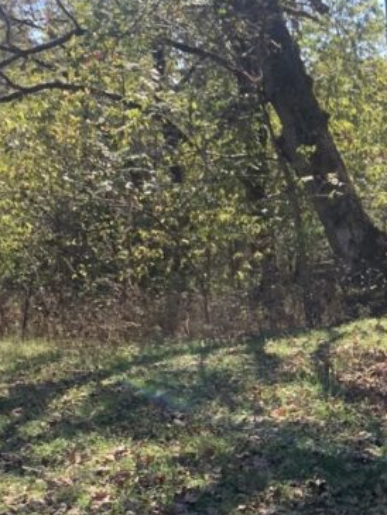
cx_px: 484
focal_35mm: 73
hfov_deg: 18.9
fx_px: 1088
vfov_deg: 26.5
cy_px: 347
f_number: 1.8
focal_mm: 4.25
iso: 25
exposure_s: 1/428
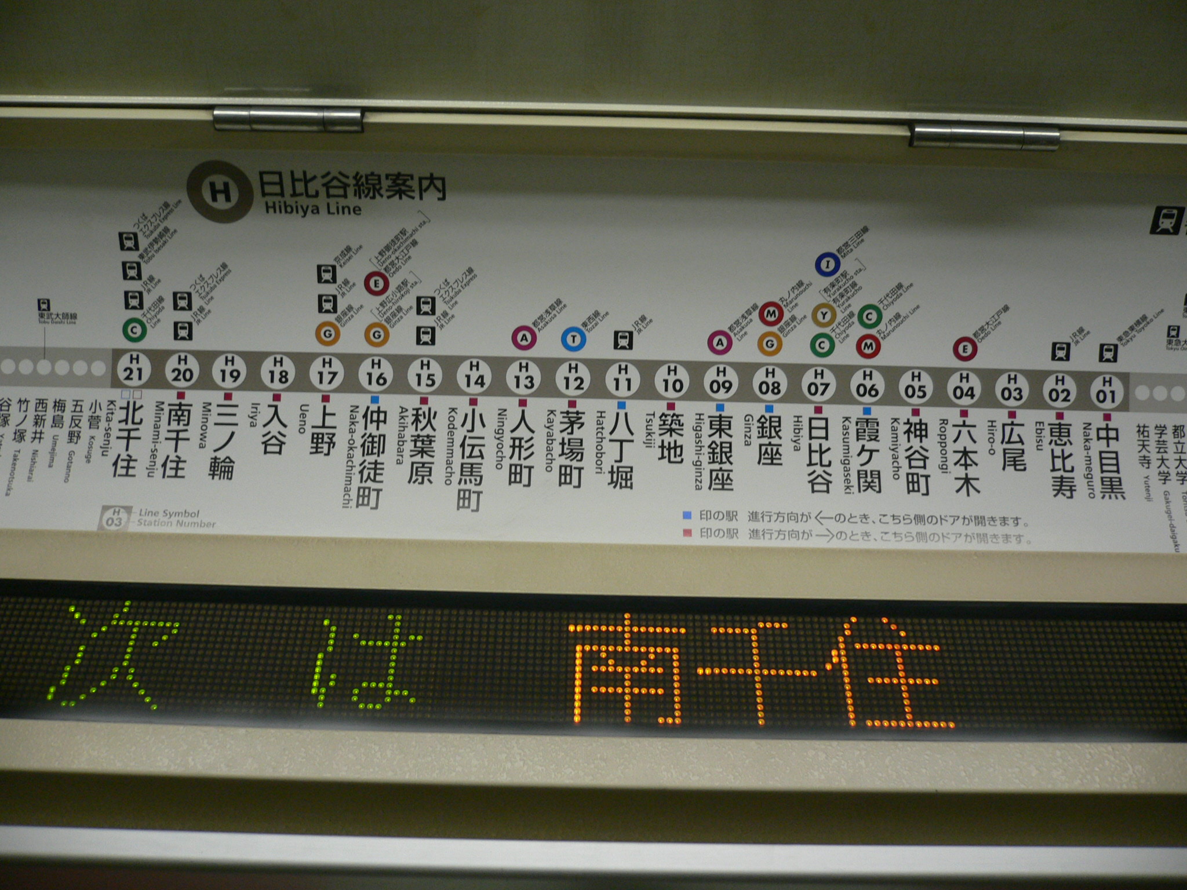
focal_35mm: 35
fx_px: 1200
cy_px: 445
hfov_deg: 52.6
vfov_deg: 40.7
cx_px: 594
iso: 100
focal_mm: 5.8
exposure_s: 1/50
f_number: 2.8
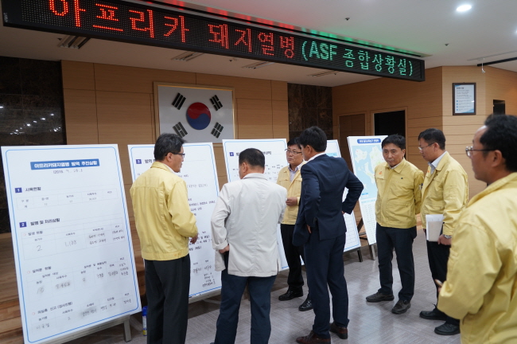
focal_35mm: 27
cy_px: 172
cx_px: 258
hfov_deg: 67.4
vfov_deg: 47.8
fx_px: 387
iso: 640
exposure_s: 1/30
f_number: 3.5
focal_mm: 27
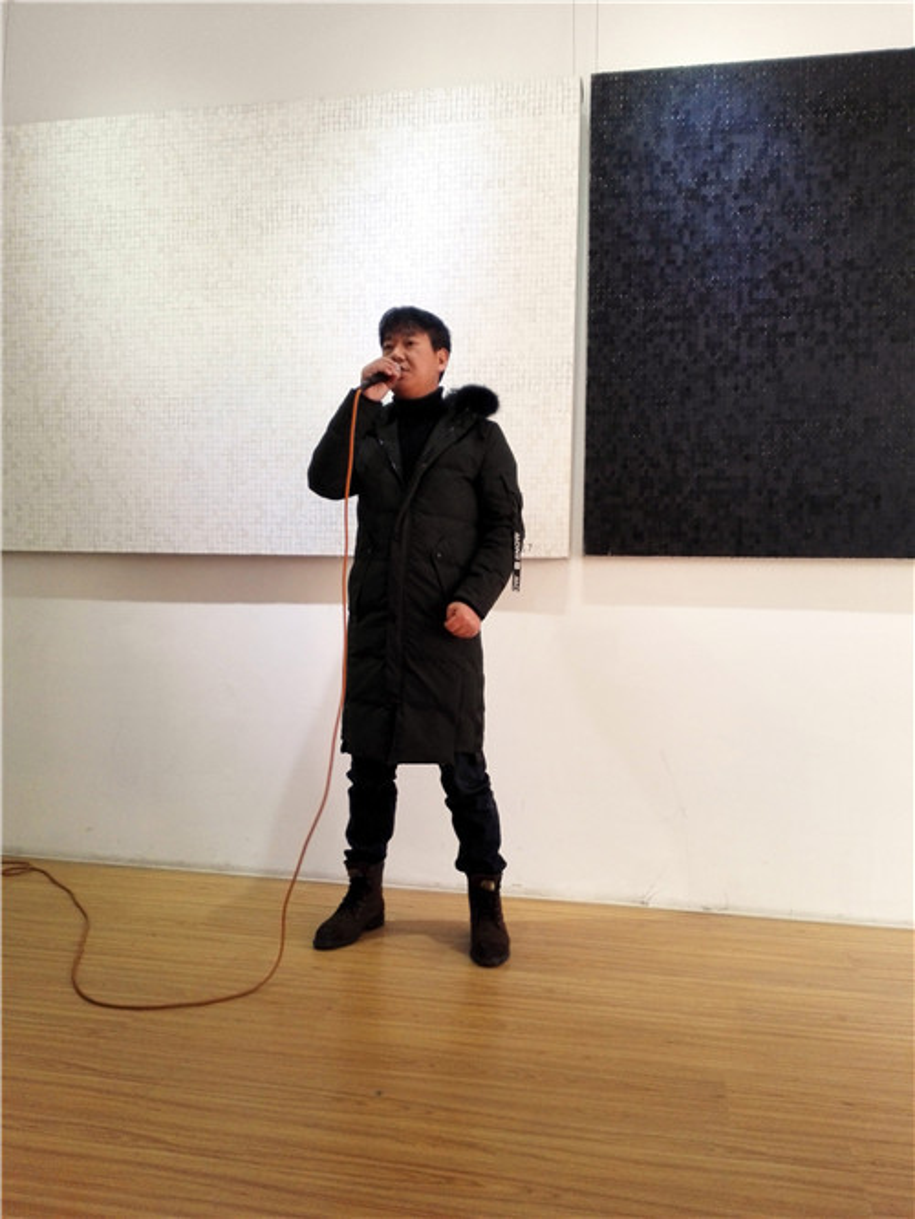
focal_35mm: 28
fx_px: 986
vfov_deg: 63.4
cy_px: 610
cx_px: 458
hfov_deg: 49.8
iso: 125
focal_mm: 3.79
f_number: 2
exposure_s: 1/30
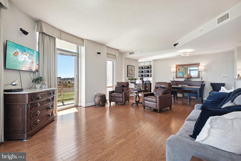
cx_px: 120
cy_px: 80
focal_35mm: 16
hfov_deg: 96.7
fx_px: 107
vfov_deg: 73.7
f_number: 8
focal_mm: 16
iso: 200
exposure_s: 1/100
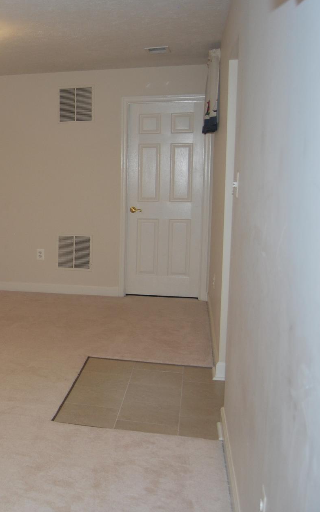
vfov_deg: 44.3
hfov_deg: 25.3
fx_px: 628
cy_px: 244
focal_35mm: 45
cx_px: -79
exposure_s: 1/60
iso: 200
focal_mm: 18
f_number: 4
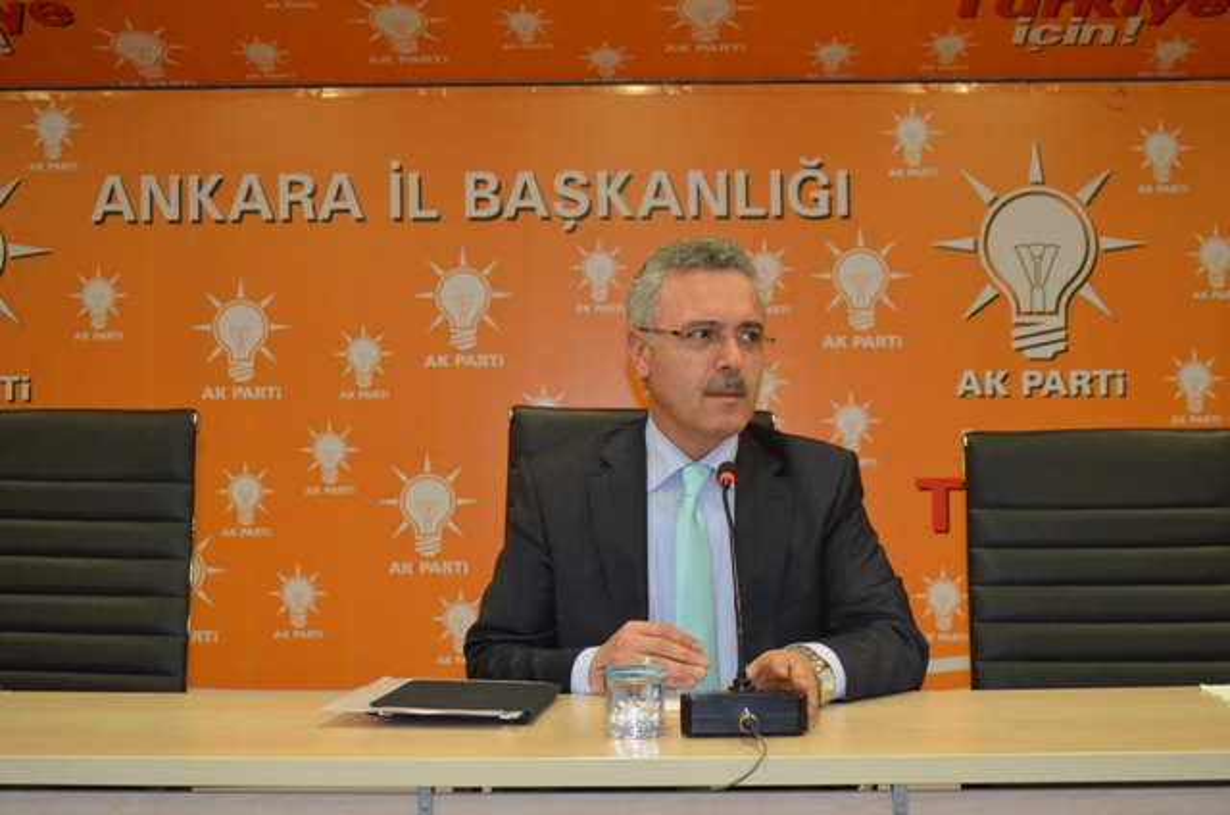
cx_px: 615
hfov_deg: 37.9
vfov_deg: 25.6
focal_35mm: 52
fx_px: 1790
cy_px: 408
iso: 3200
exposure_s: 1/60
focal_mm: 35
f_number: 5
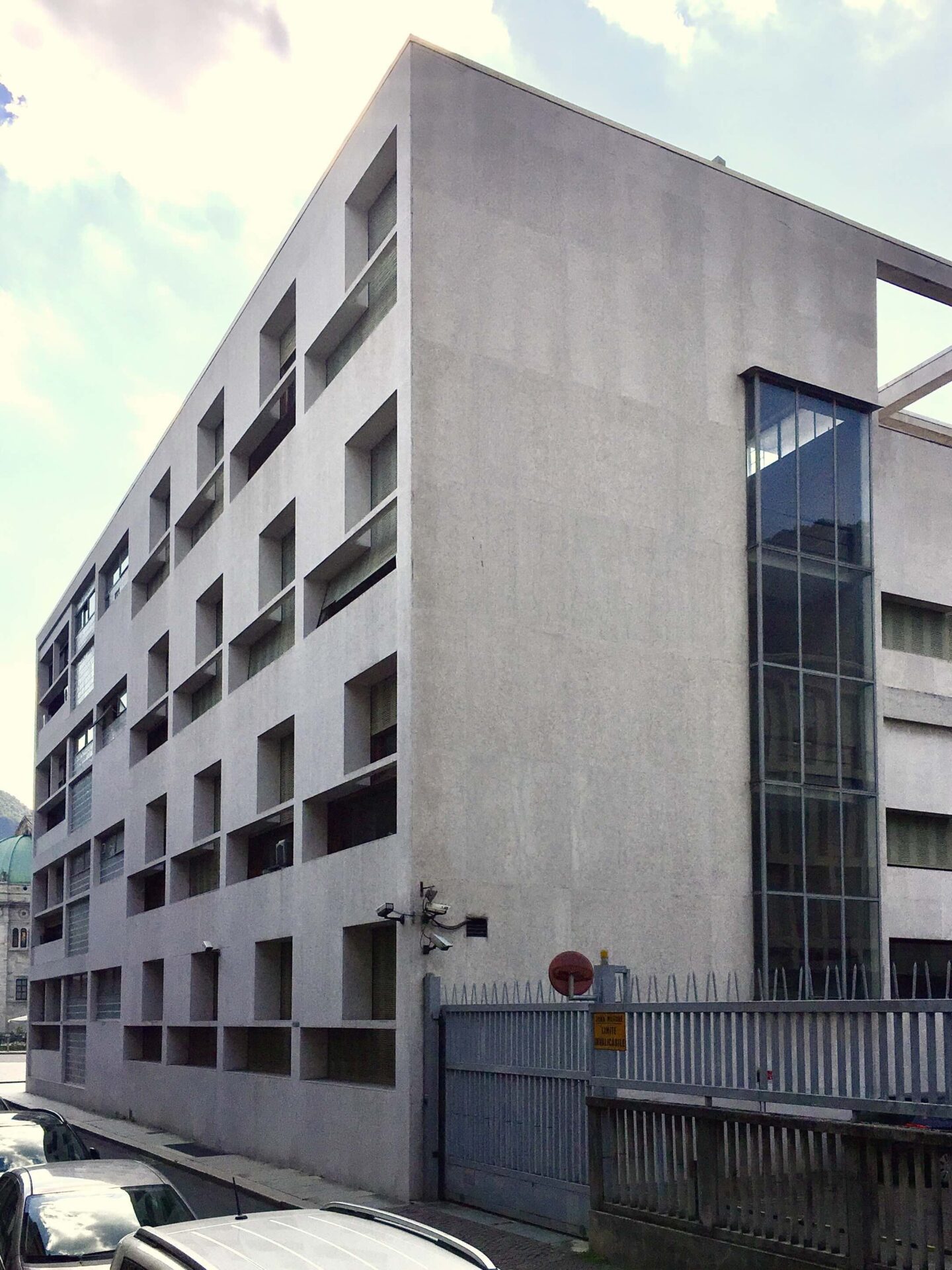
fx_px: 1063
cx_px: 476
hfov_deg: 48.2
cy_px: 635
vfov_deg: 61.7
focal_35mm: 29
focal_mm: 4.15
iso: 32
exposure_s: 1/2198
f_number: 2.2
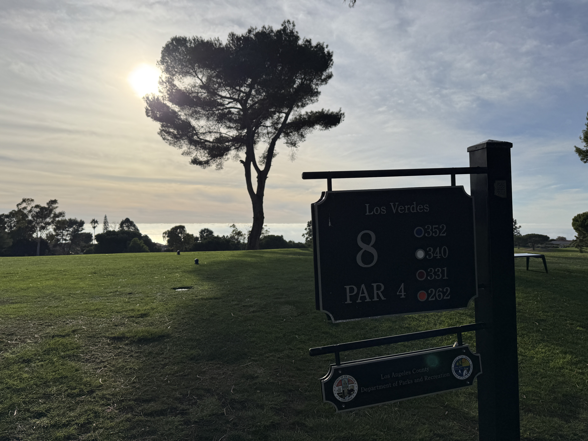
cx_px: 294
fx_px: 408
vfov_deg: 56.8
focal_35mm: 24
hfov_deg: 71.6
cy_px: 220
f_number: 1.78
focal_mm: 6.76
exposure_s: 1/14286
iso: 80
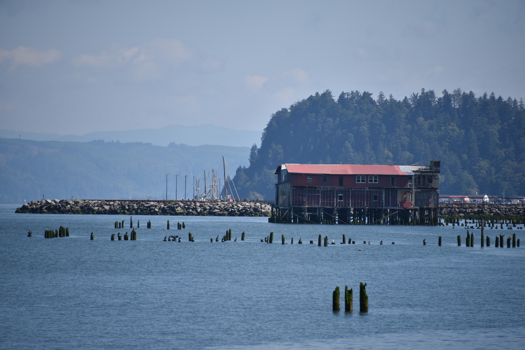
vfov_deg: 4.6
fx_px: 4376
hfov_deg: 6.9
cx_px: 262
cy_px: 175
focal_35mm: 300
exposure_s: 1/640
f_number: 6.3
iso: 100
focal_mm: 300
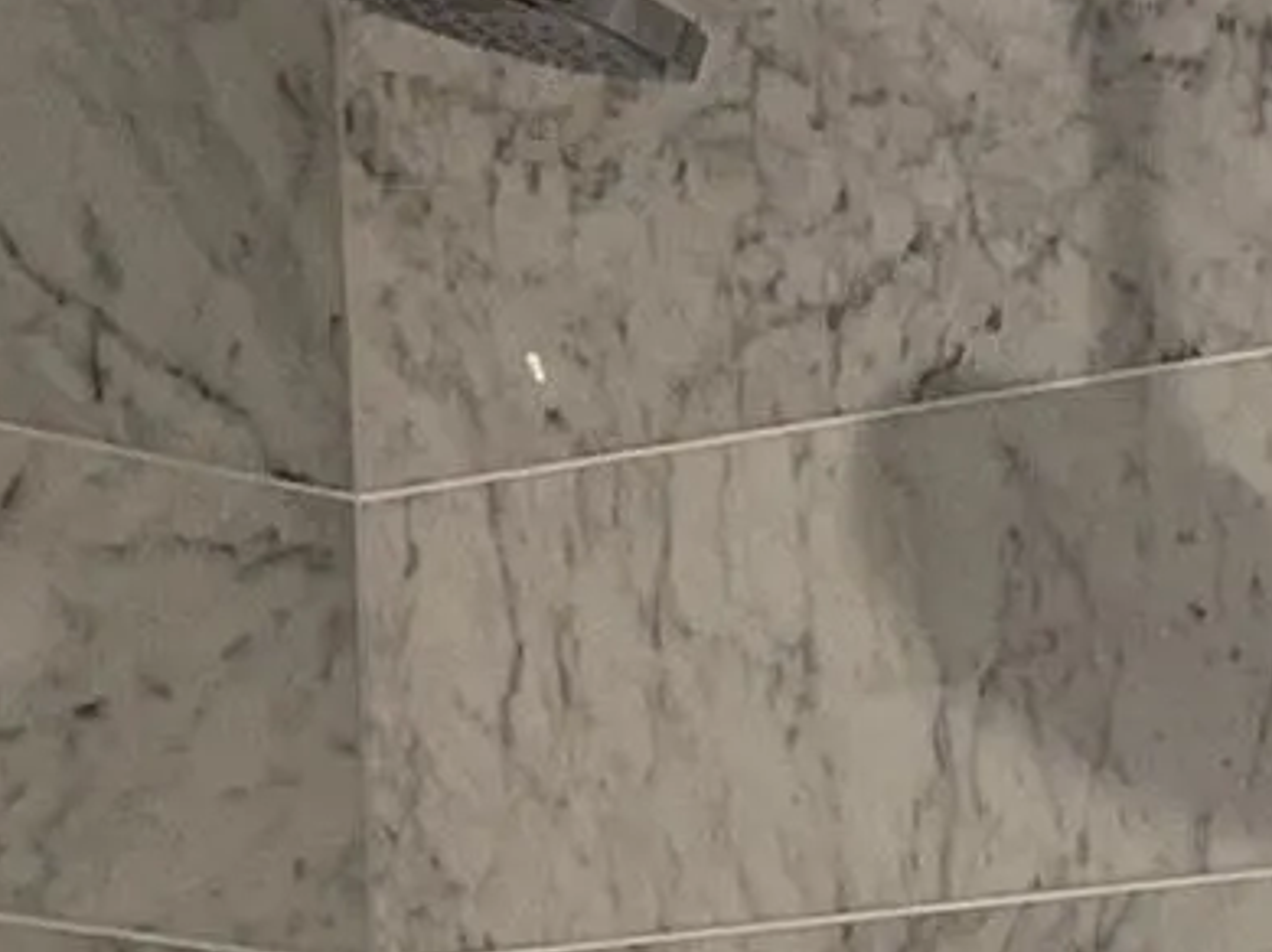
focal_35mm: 205
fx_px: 7528
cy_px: 2726
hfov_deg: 8.8
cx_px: 3036
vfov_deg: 6.6
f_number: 1.5
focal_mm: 5.7
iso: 100
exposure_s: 1/120
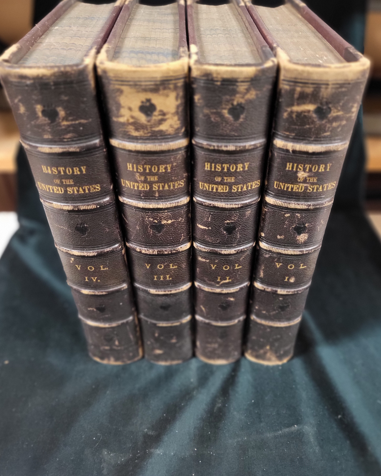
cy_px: 237
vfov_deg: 62.2
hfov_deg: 51.5
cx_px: 193
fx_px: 395
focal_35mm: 28
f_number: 1.8
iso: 500
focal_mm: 5.4
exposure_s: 1/13.4
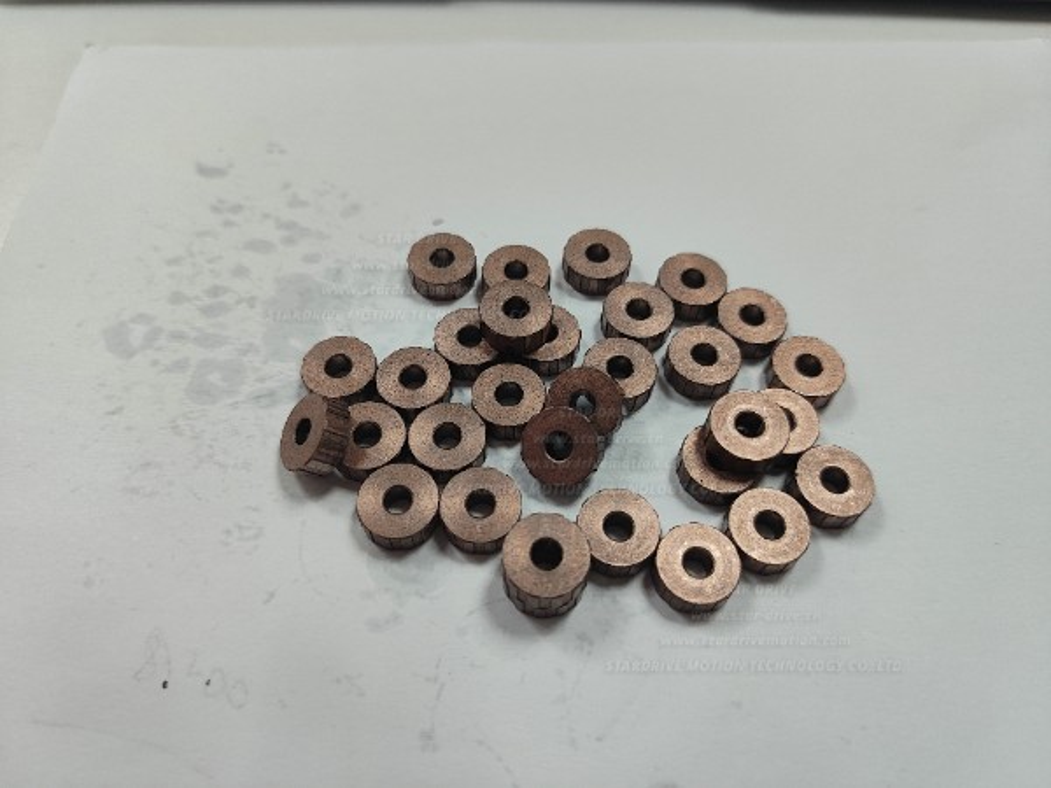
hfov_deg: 71.6
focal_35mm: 24
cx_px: 526
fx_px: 729
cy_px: 394
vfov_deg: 56.8
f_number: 1.65
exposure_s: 1/100
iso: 231
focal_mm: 5.26
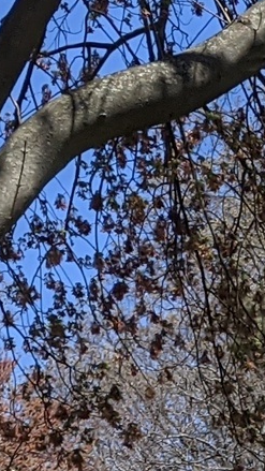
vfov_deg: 9.9
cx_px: 490
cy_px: 834
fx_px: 2573
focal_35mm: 206
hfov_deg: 5.8
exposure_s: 1/3356
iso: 57
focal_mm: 4.44
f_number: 1.8
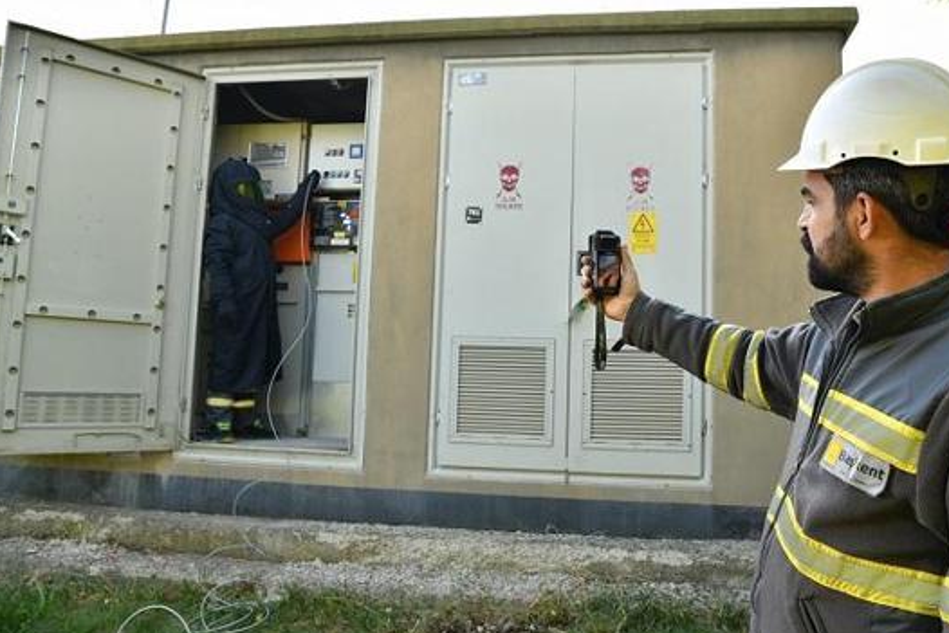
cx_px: 545
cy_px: 307
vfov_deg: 46.4
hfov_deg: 65.1
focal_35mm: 28
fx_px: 738
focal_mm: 24
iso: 320
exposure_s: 1/200
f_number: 8
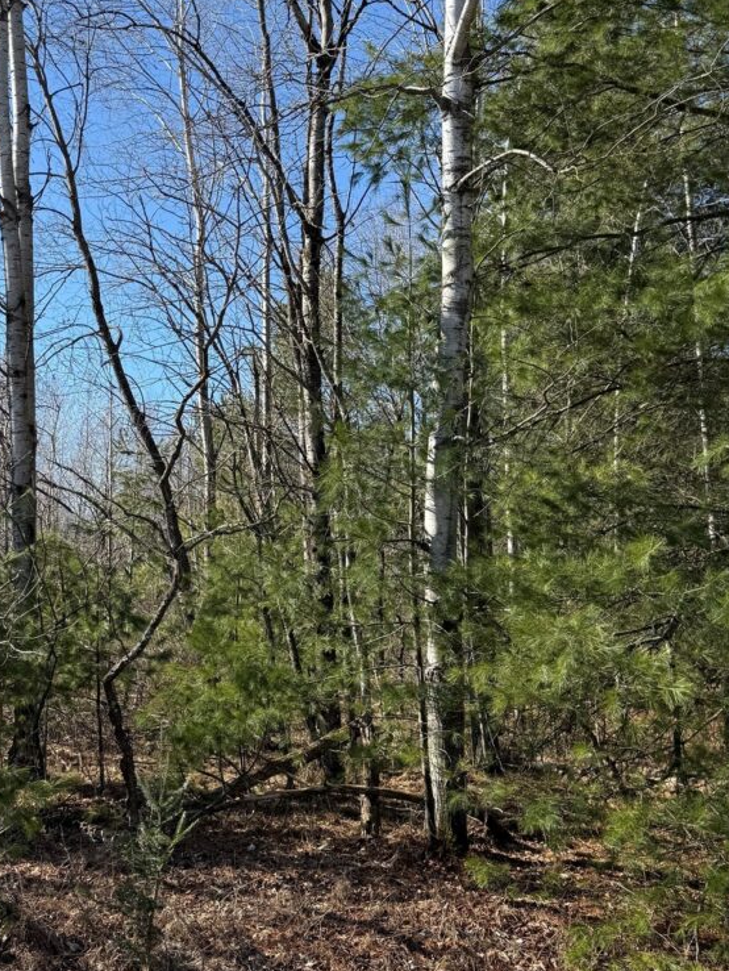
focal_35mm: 39
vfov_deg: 47.7
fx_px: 1094
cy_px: 420
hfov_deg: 35.9
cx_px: 175
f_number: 1.78
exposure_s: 1/2370
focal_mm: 6.76
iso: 80
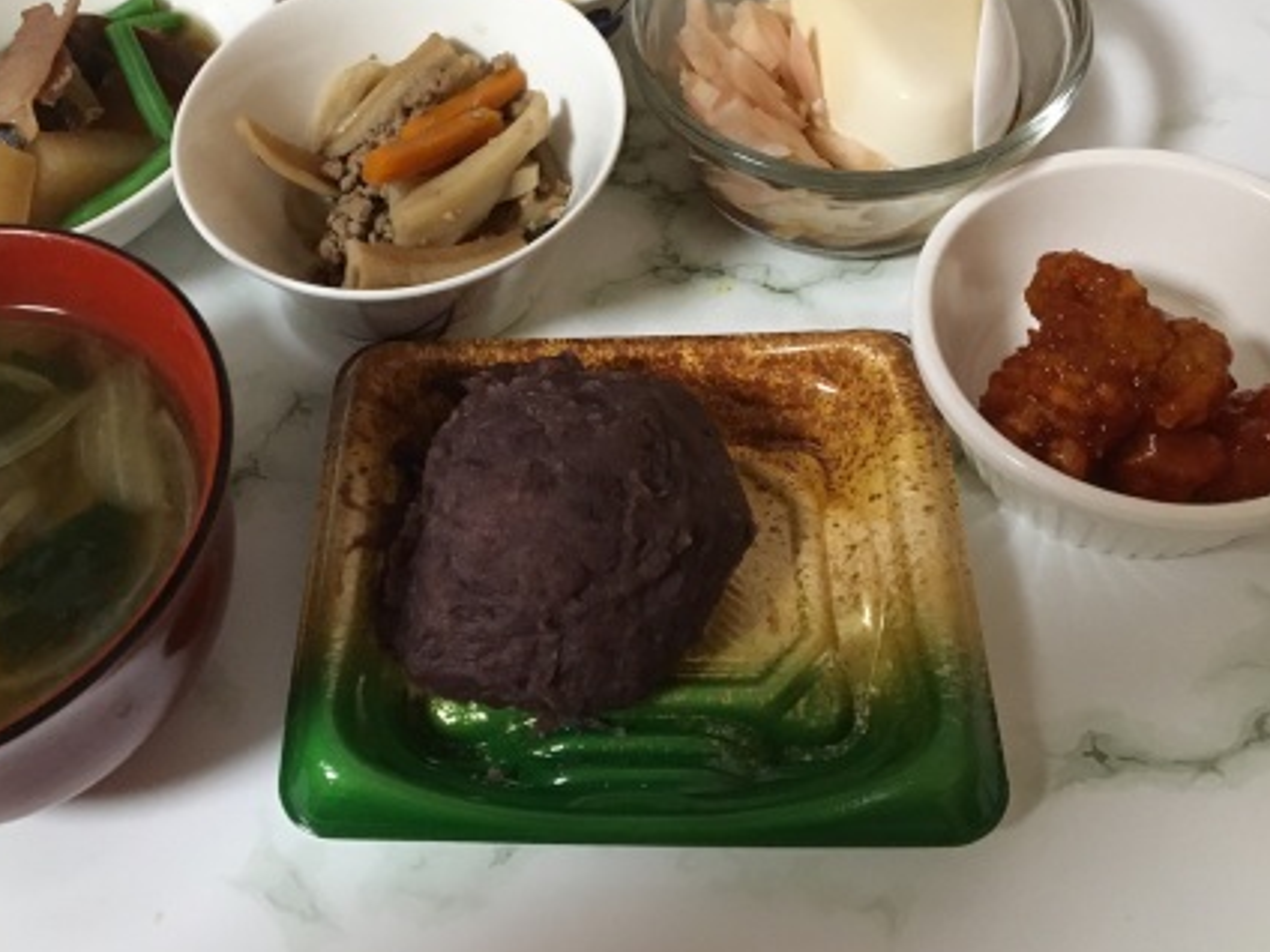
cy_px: 293
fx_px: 1504
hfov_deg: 45.4
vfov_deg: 34.7
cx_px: 476
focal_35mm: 41
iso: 200
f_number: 2.2
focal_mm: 4.15
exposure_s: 1/30
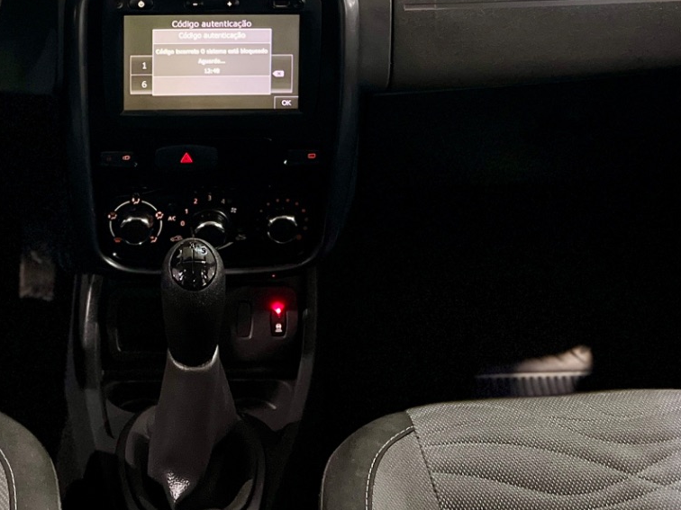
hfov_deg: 29.1
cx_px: 211
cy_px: -132
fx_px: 1298
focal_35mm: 66
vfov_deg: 20.5
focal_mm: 5.7
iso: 400
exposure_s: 1/40
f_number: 1.5
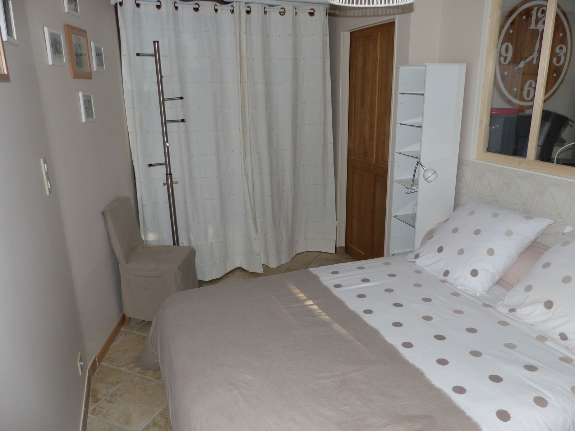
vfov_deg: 54.9
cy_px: 216
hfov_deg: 69.4
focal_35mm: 25
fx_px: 415
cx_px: 288
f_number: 2.8
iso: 100
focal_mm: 4.5
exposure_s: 1/60
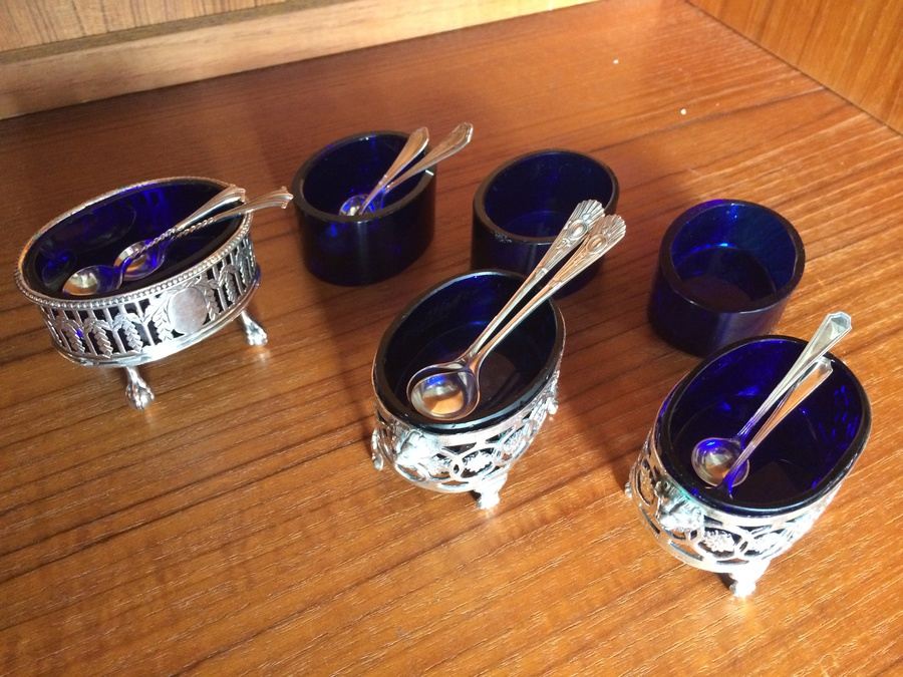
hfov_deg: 60.0
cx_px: 452
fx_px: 783
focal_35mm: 30
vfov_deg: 46.8
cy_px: 338
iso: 320
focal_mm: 4.12
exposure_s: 1/30
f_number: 2.2
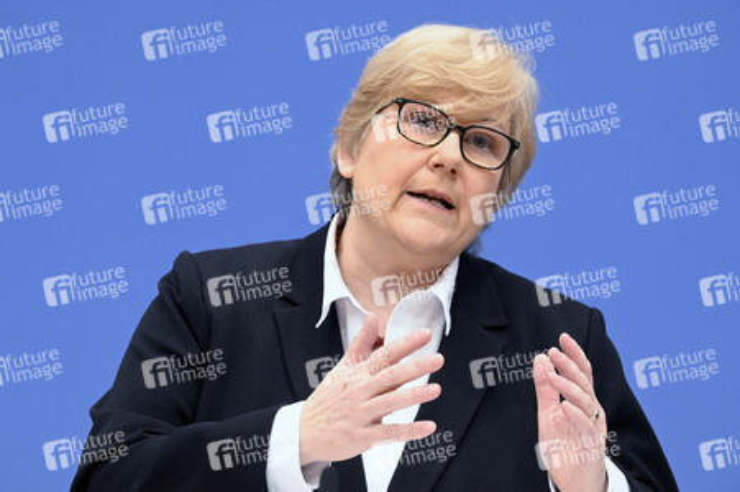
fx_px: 2670
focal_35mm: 130
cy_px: 246
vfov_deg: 10.5
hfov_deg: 15.8
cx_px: 370
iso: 5000
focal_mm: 130
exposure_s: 1/500
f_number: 5
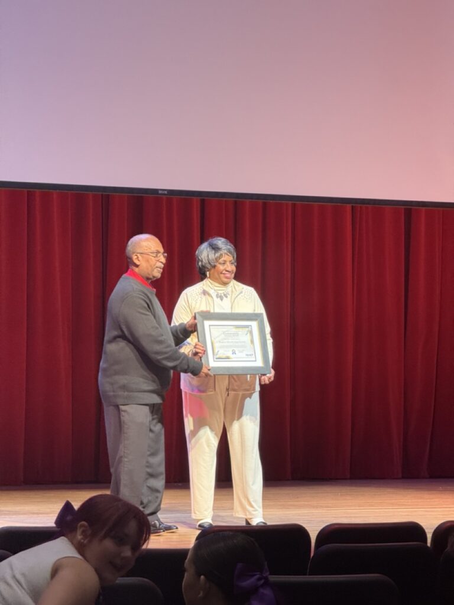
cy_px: 302
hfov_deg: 12.3
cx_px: 227
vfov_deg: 16.4
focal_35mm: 120
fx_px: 2098
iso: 250
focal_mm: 15.66
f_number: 2.8
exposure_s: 1/61
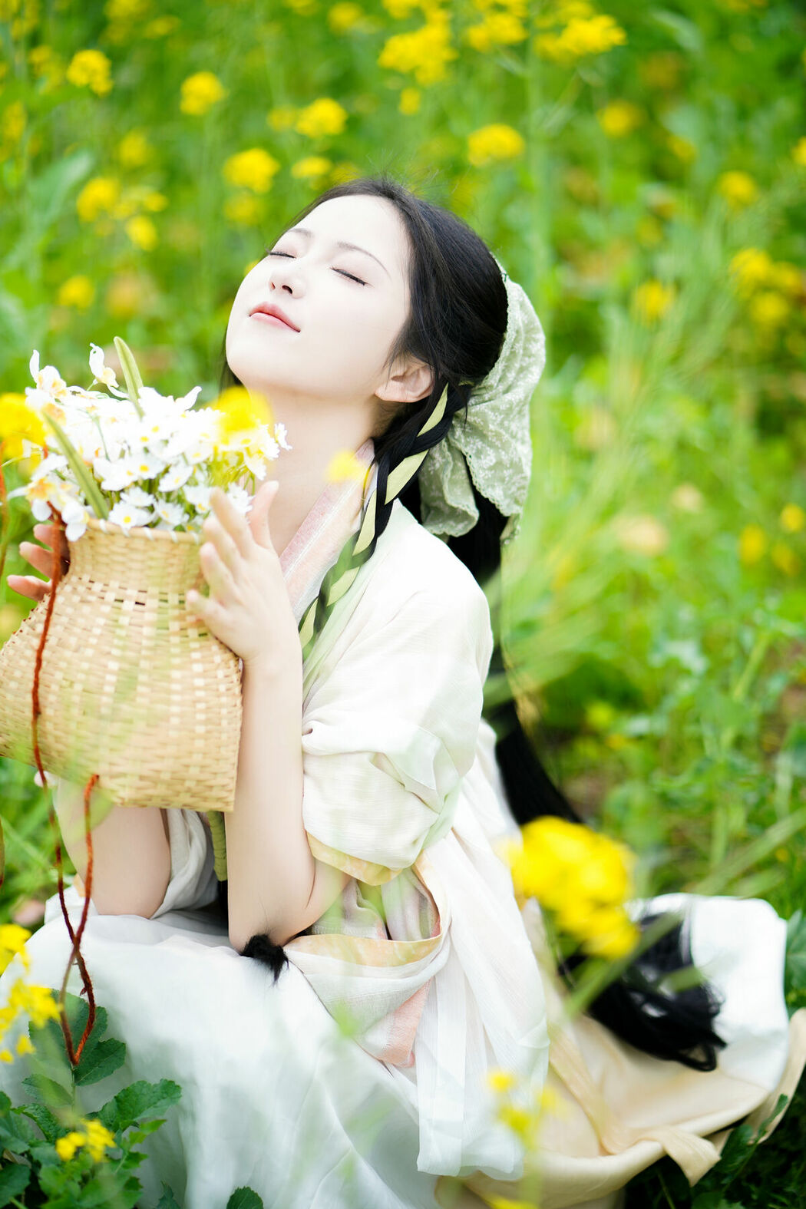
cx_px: 403
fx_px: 2854
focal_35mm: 85
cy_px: 604
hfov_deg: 16.1
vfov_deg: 23.9
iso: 125
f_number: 1.8
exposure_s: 1/1000
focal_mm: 85
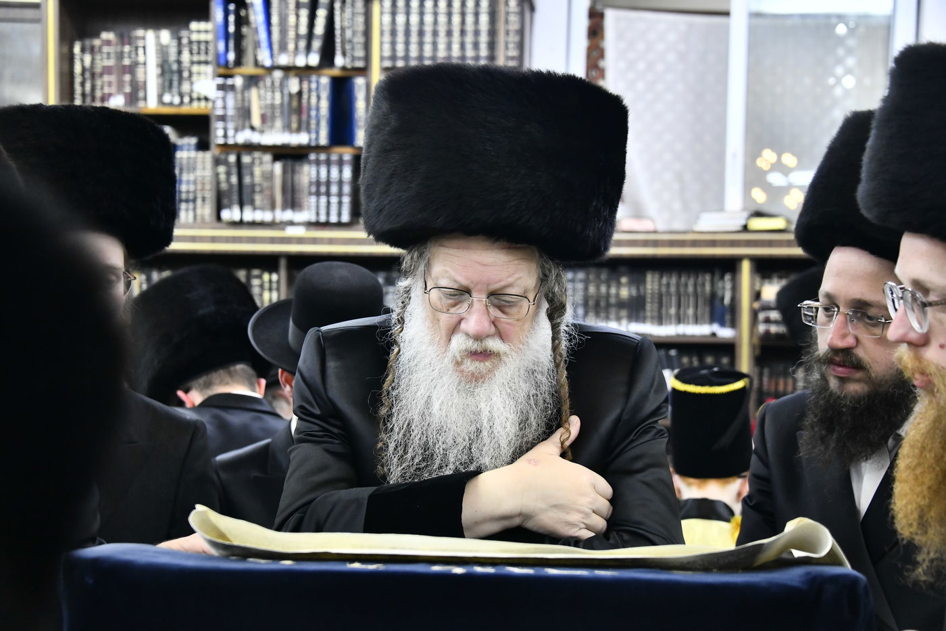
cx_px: 473
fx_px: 1708
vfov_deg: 20.9
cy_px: 316
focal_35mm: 65
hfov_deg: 31.0
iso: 2000
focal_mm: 65
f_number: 5
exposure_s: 1/250
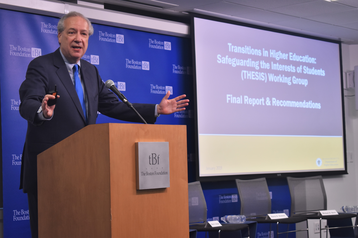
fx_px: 820
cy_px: 119
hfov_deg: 24.6
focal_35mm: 82
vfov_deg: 16.6
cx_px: 179
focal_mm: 55
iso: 800
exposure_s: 1/60
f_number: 5.6
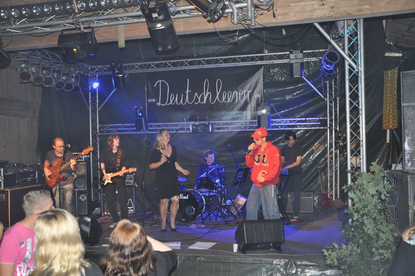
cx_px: 208
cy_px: 138
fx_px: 432
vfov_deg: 35.4
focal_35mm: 38
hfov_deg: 51.3
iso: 800
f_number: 3.8
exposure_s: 1/60
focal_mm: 25
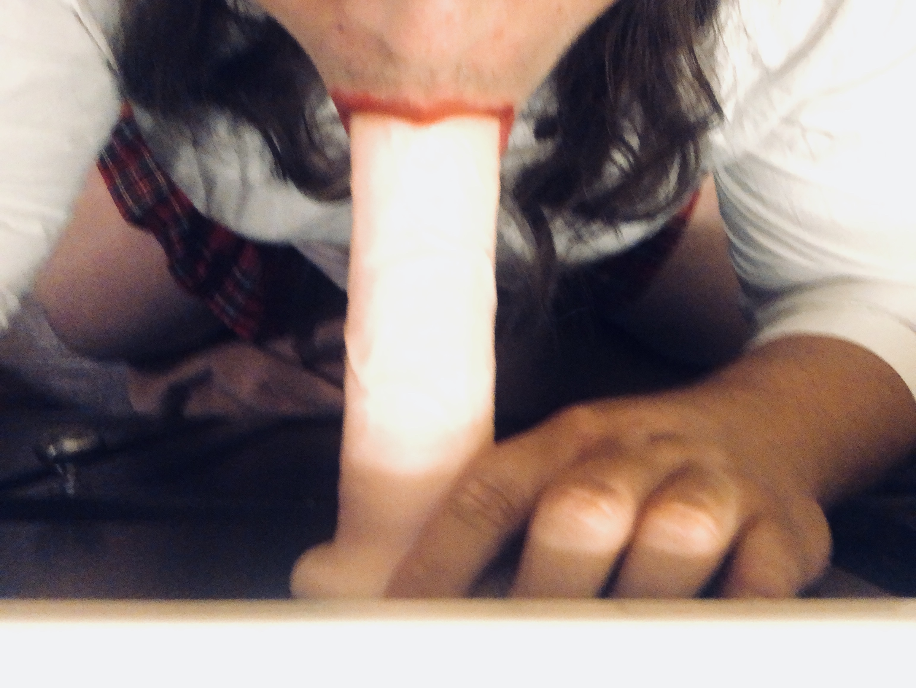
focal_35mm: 32
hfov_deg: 56.8
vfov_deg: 44.2
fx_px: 847
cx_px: 458
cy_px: 344
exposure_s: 1/31
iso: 640
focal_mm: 2.87
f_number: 2.2
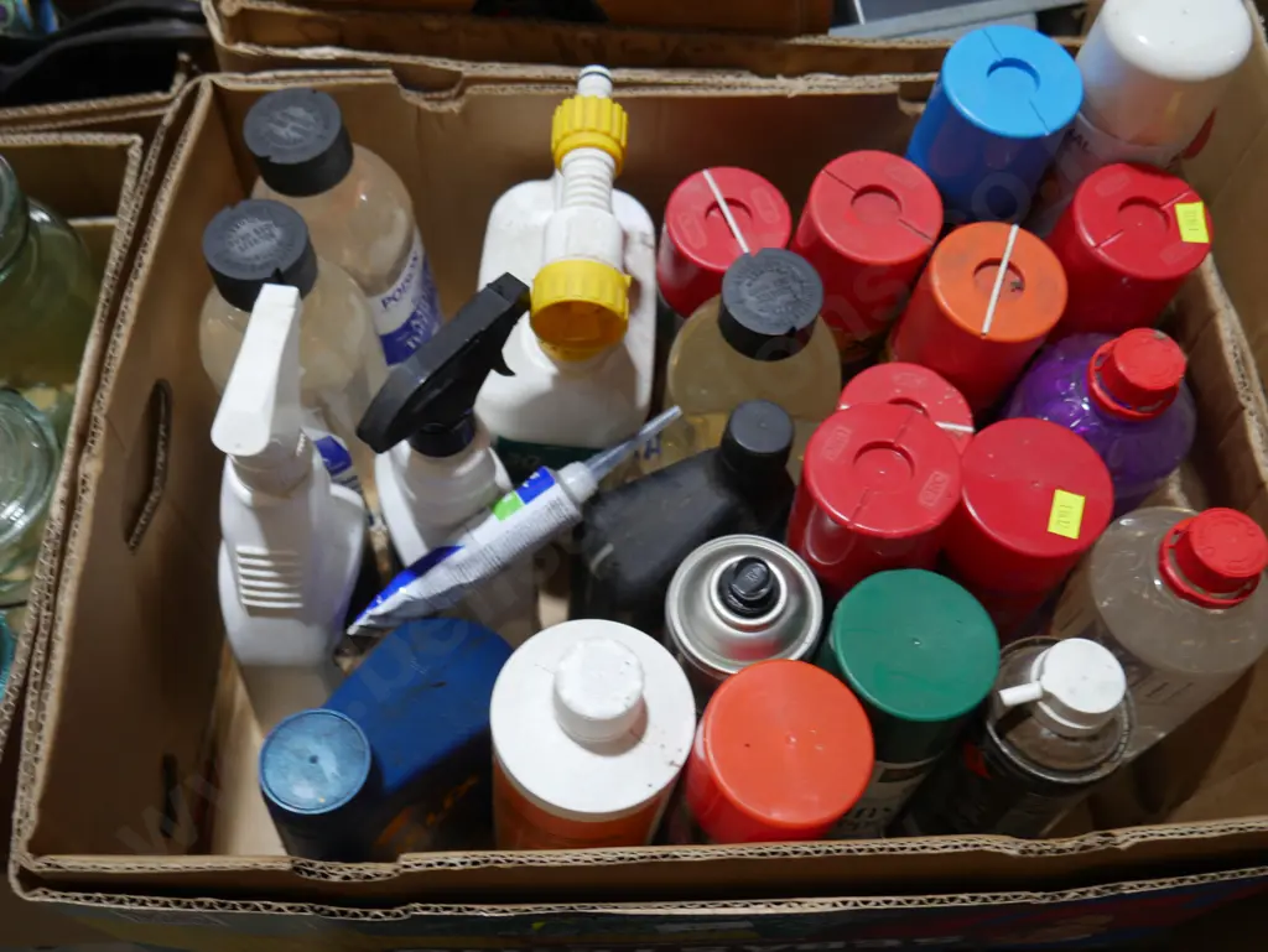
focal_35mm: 32
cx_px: 634
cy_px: 476
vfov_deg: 44.2
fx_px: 1173
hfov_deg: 56.8
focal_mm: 16
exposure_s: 1/60
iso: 200
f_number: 3.6
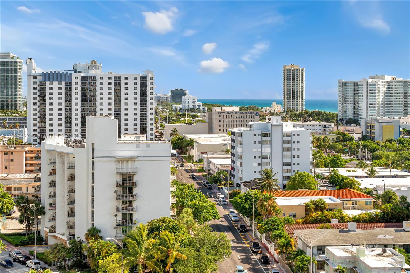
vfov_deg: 26.0
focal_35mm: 52
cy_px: 136
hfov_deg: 38.2
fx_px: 592
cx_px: 205
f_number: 8
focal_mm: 35
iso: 100
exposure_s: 1/20
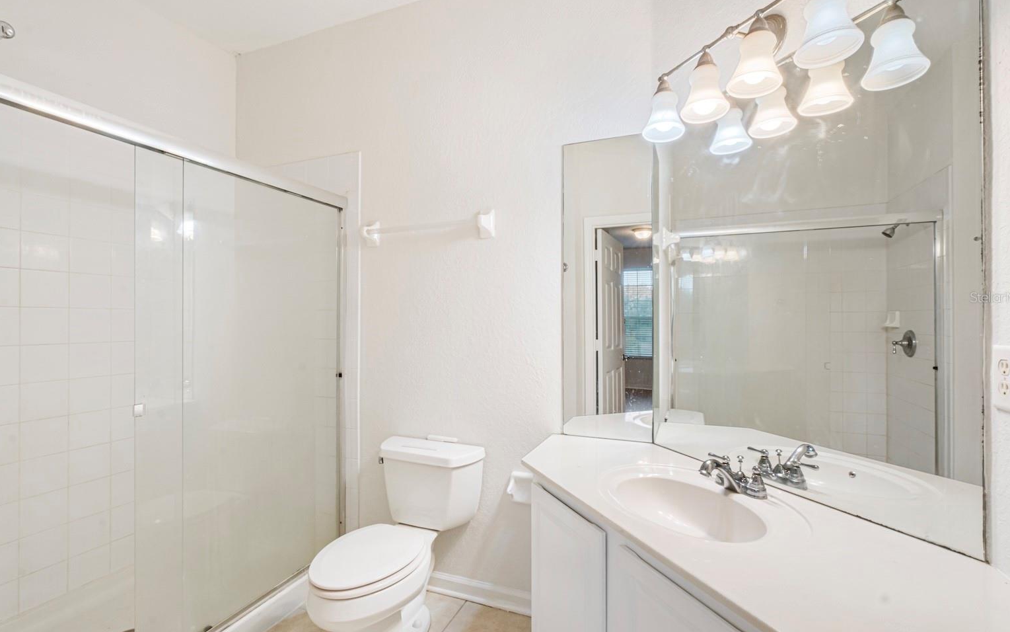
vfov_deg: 71.2
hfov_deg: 97.8
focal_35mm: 16
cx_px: 504
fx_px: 440
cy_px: 297
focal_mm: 10
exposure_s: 1/4
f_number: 20
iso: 320
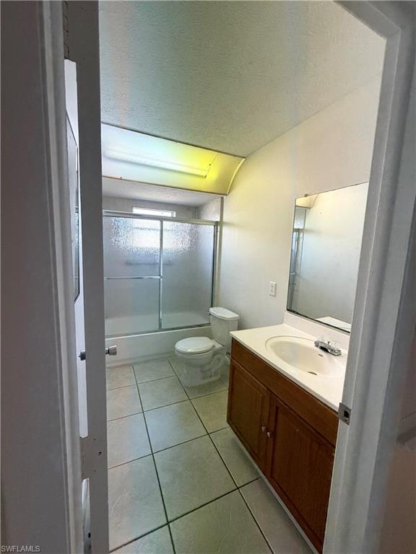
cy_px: 277
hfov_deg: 85.7
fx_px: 224
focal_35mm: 14
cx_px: 208
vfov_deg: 102.1
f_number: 2.2
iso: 125
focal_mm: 2.22
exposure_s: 1/120
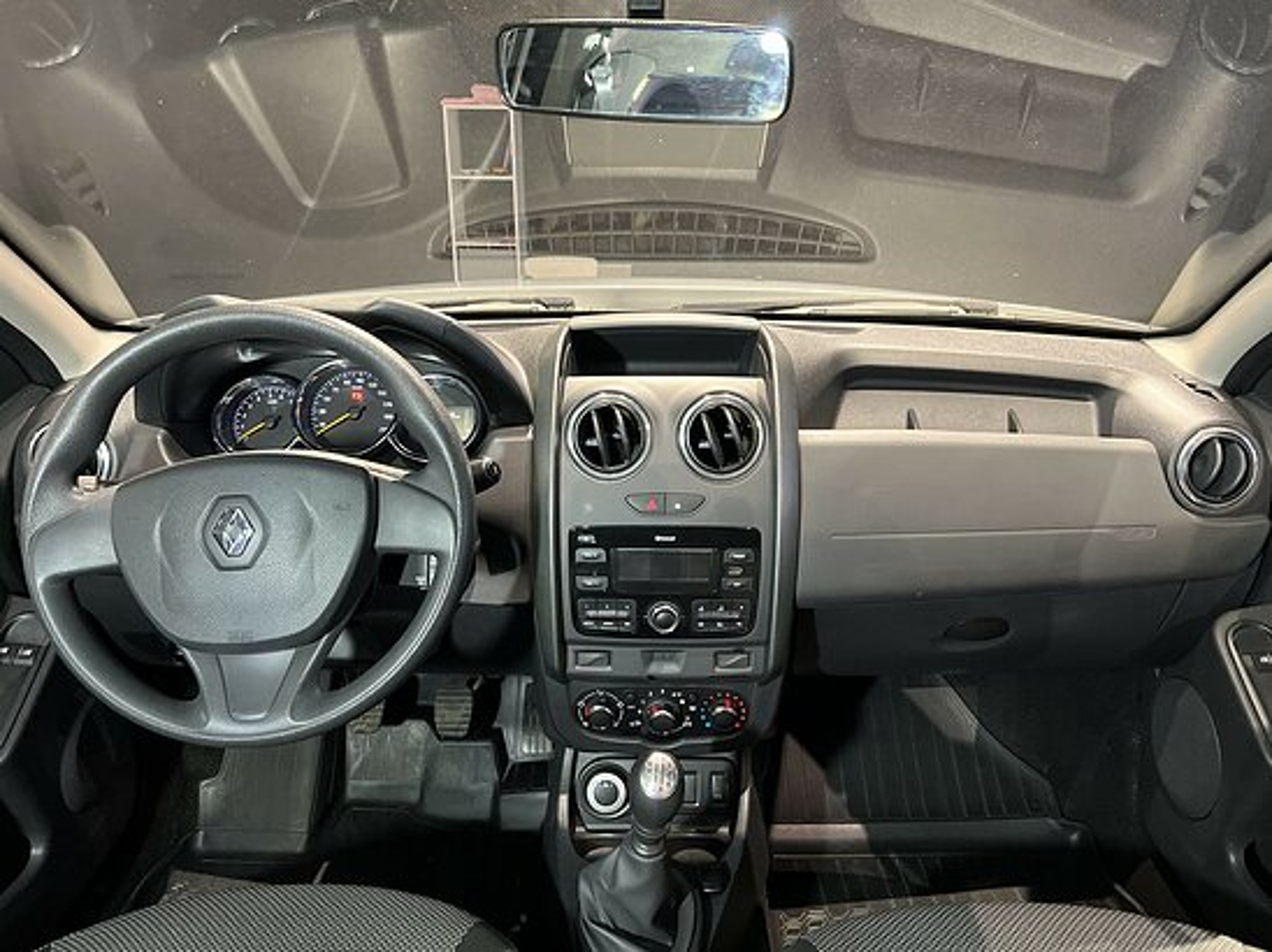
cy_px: 476
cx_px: 636
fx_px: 955
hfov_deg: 67.3
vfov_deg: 53.0
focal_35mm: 26
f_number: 1.5
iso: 500
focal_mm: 5.7
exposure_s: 1/60
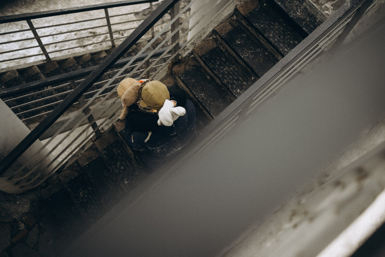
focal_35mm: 35
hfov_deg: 54.4
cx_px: 192
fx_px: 374
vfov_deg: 37.9
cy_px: 128
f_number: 2
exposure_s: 1/250
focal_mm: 35
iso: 100
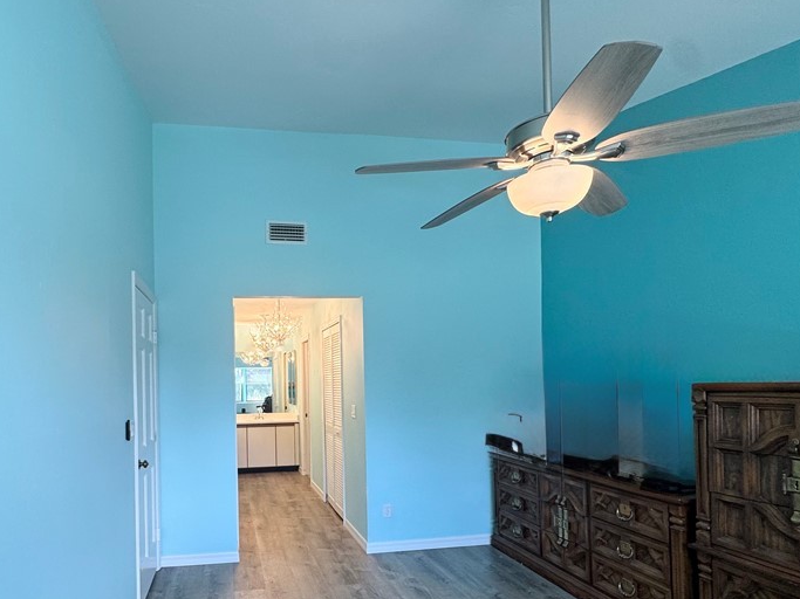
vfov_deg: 62.4
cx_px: 293
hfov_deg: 77.4
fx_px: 485
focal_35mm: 21
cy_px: 379
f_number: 2.2
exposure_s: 1/120
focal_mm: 2.22
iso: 125
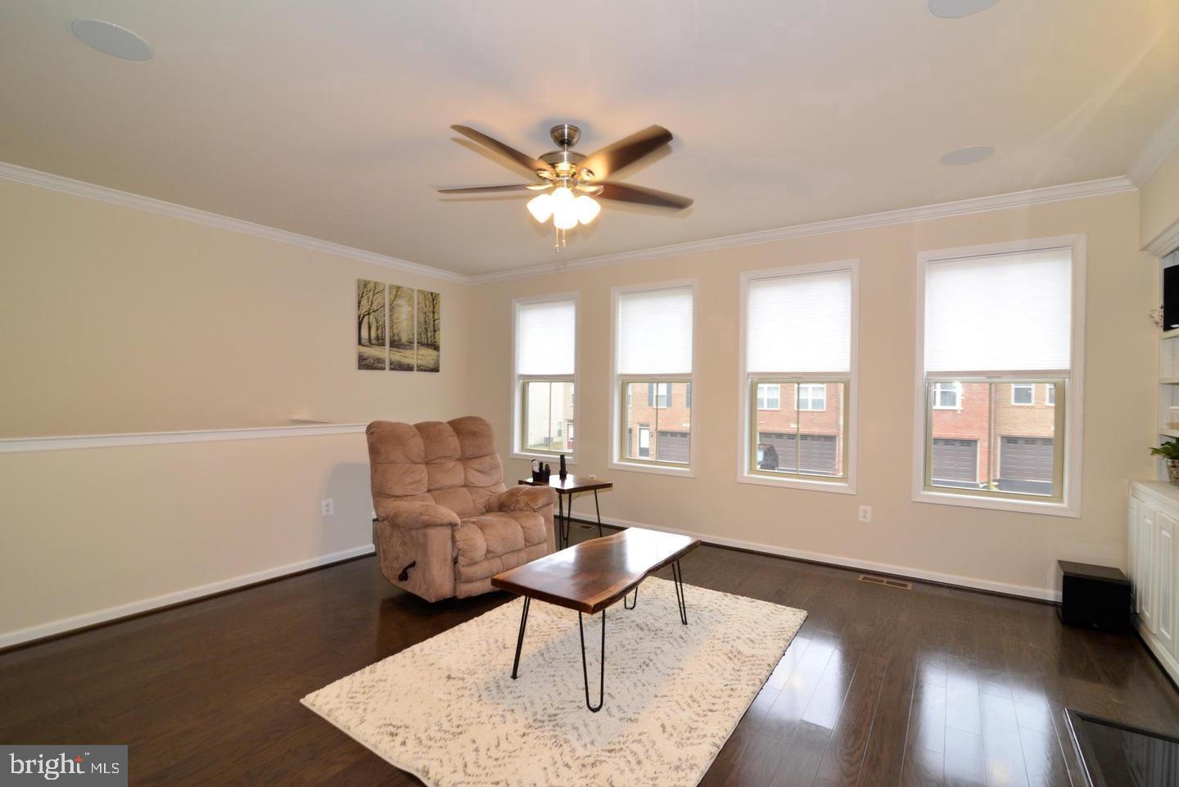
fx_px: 524
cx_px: 590
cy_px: 394
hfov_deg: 96.7
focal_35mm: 16
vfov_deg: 73.8
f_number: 8
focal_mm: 16
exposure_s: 1/40
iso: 1600
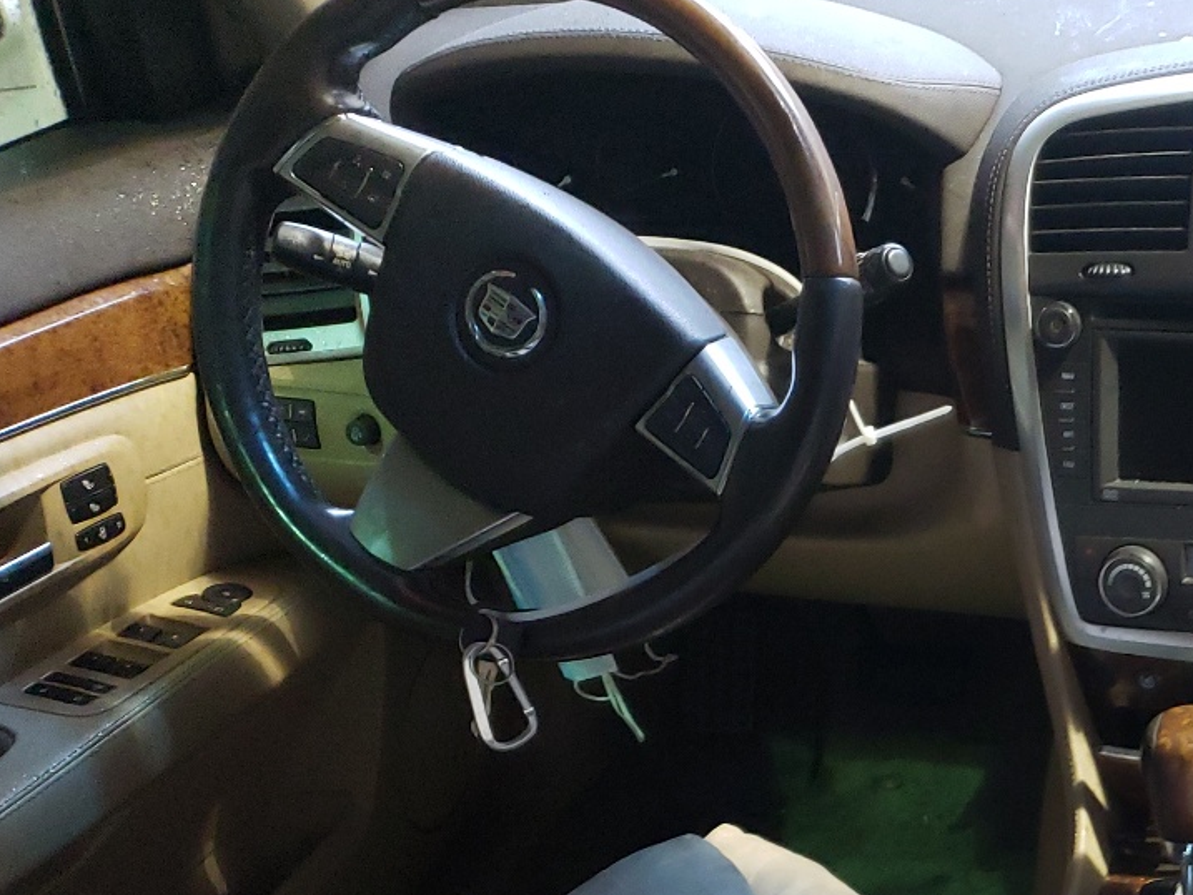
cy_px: 880
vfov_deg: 24.2
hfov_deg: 30.0
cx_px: 1291
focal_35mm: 58
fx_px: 1999
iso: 254
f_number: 1.5
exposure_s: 1/30
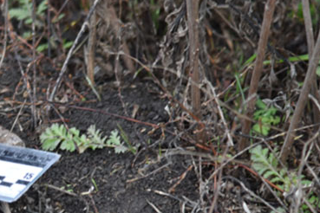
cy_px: 122
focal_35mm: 390
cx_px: -91
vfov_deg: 3.5
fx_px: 3466
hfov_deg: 5.3
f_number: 4
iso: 720
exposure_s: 1/60
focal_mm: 120
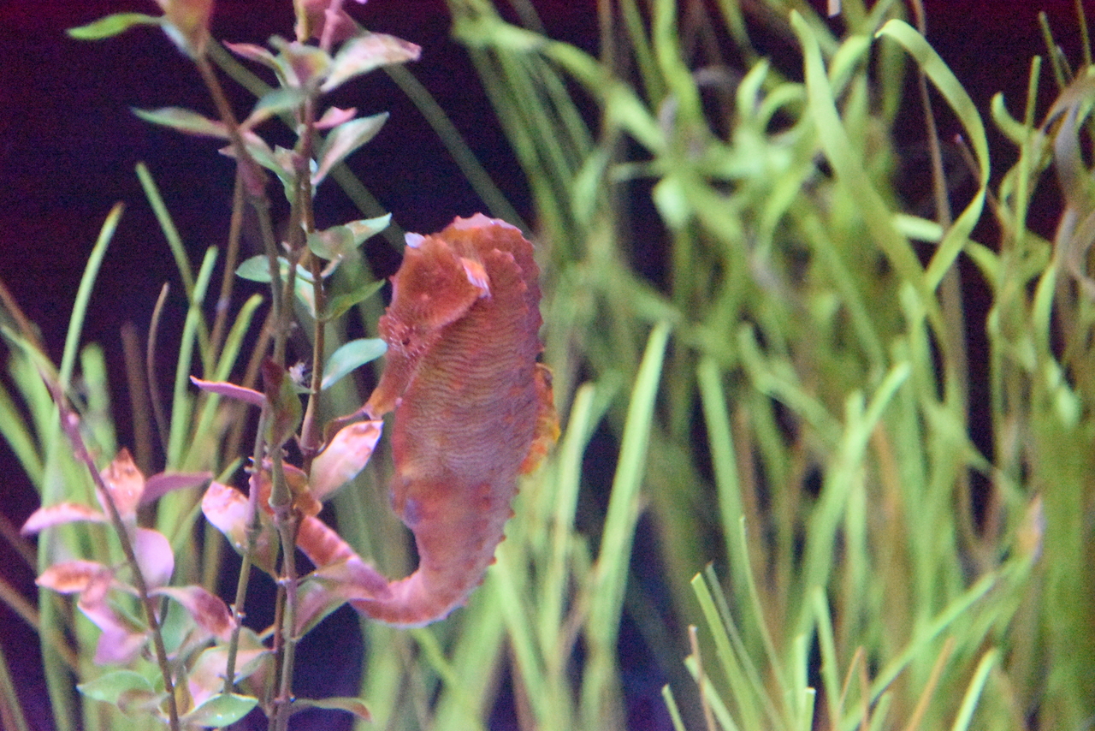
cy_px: 366
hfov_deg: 17.1
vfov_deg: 11.4
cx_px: 548
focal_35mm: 120
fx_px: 3651
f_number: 4
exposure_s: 1/200
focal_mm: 120
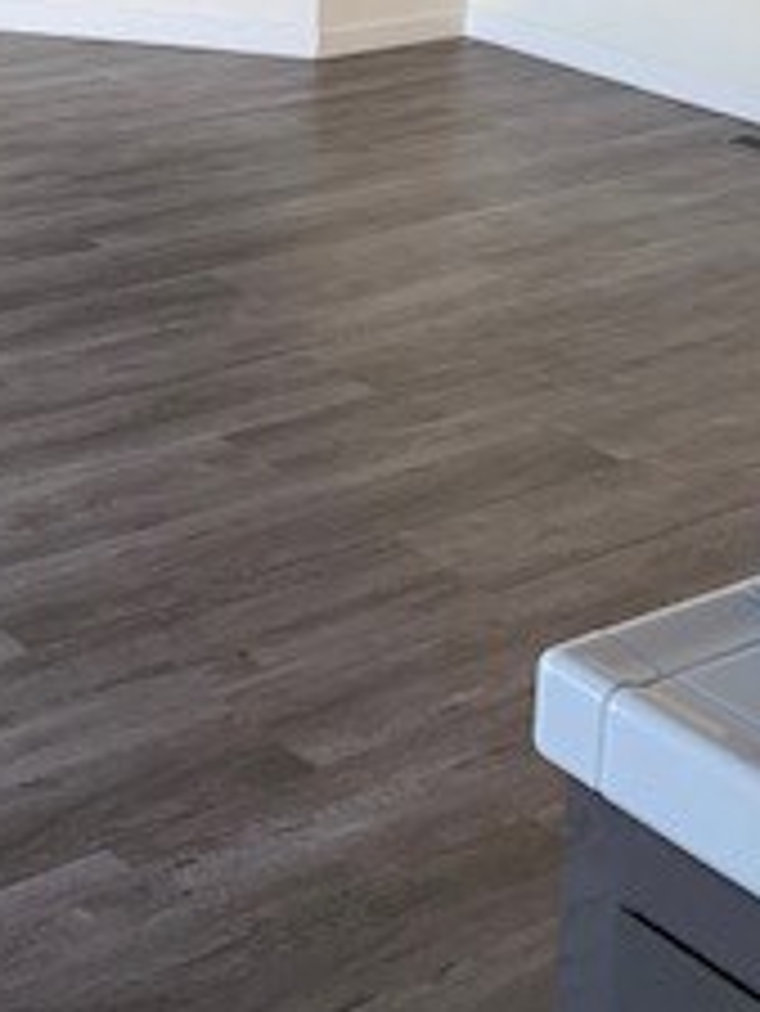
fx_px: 2164
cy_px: -234
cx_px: -243
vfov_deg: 23.8
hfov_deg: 18.5
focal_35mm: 74
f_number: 1.8
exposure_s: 1/121
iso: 100
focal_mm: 4.25
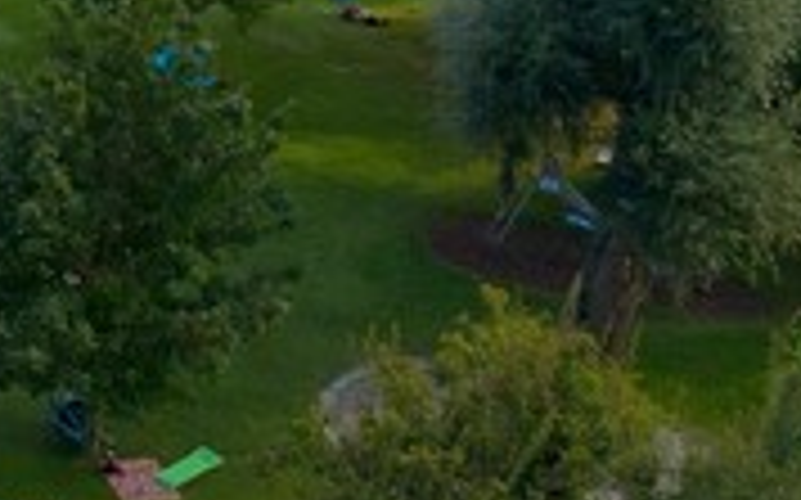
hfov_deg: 17.0
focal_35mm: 106
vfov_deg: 11.8
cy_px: -221
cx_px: -529
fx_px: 2313
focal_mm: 10.26
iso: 100
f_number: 3.2
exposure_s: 1/160
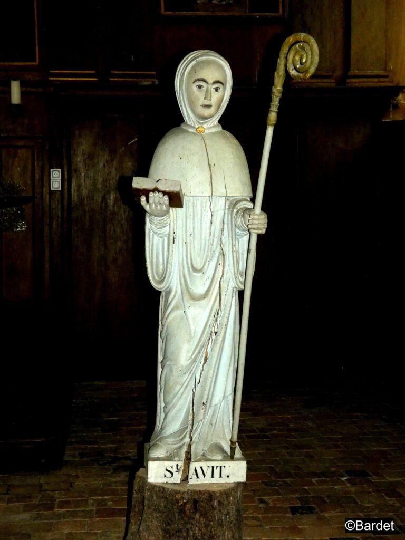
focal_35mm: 66
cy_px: 270
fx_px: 1030
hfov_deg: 22.3
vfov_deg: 29.4
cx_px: 202
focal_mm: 11.9
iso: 800
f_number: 4.2
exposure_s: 1/60
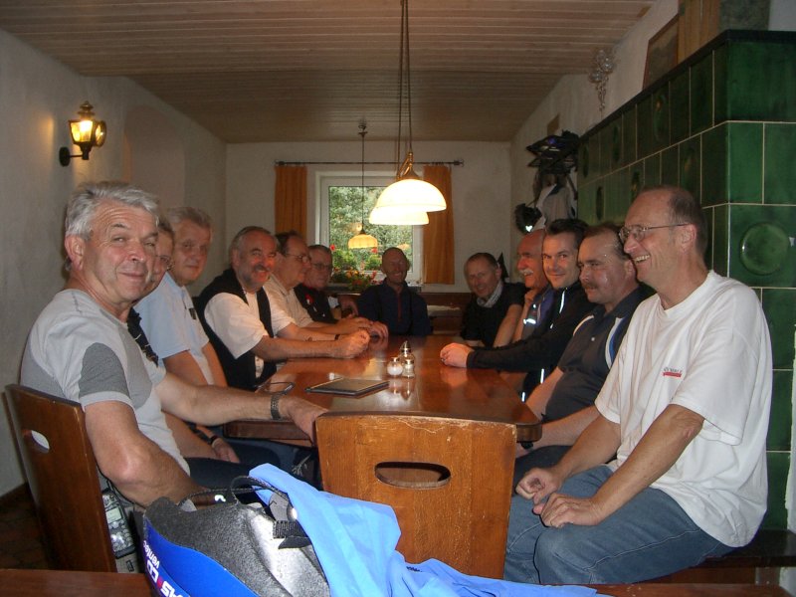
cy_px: 298
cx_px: 398
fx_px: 805
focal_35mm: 35
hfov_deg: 52.6
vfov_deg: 40.7
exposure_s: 1/40
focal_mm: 5.8
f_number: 2.6
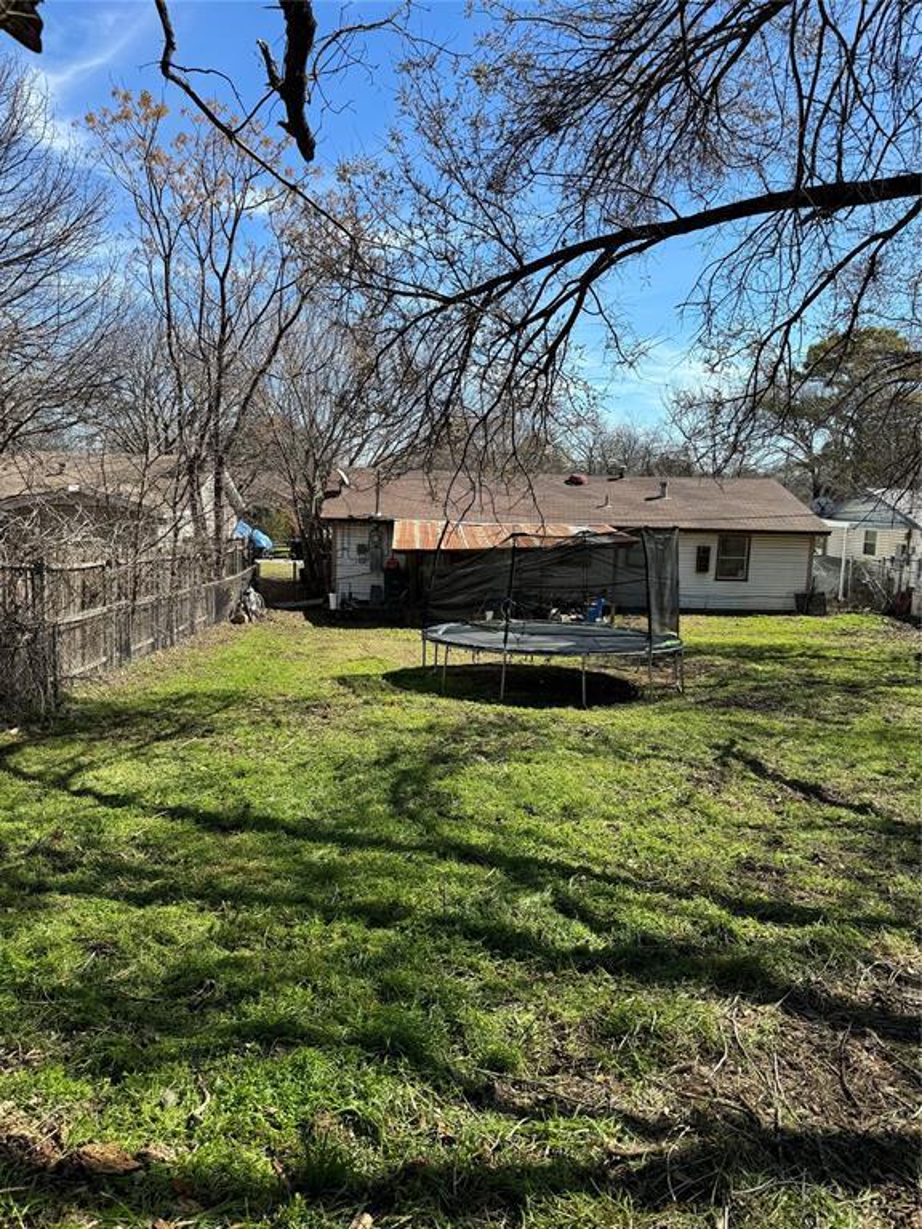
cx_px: 461
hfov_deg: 56.8
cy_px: 614
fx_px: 852
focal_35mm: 24
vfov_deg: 71.6
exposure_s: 1/2959
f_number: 1.78
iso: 80
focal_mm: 6.86
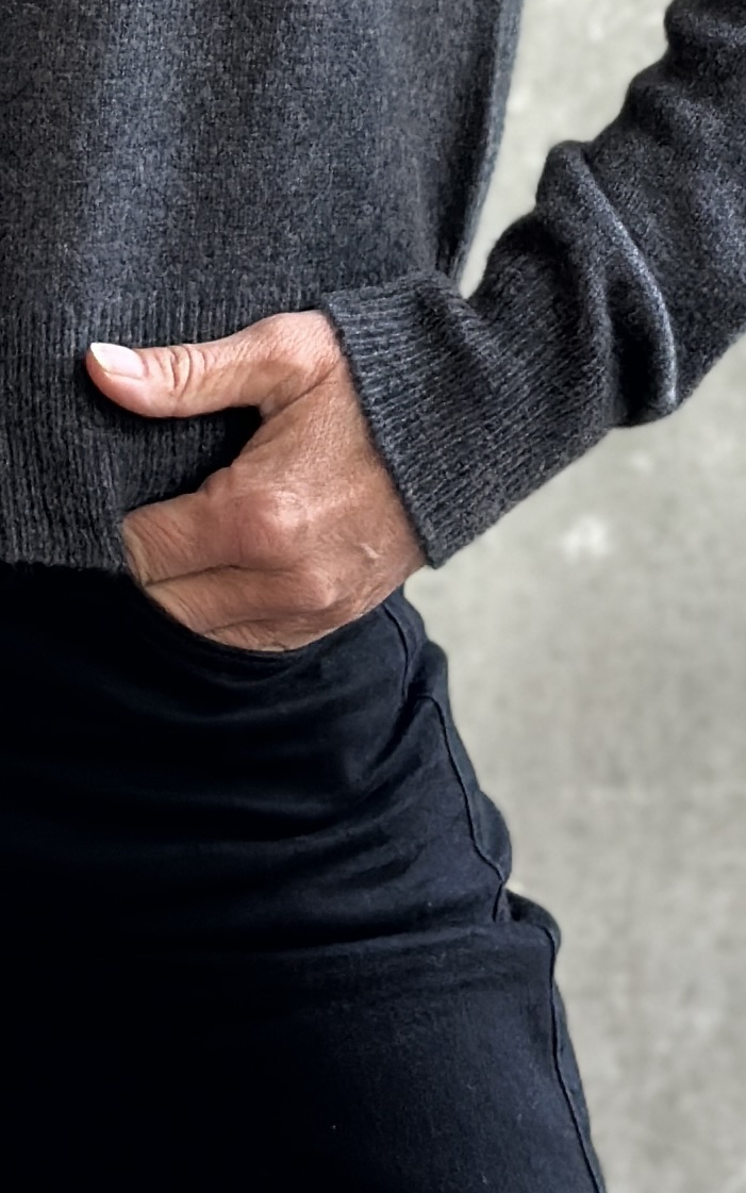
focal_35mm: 183
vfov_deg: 10.9
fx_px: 5951
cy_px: -747
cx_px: 163
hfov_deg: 7.2
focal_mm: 6.86
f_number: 1.78
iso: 125
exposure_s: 1/115
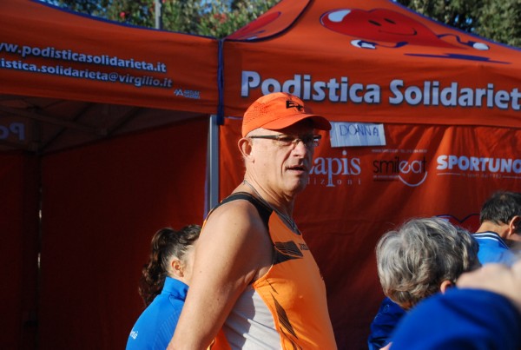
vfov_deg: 19.0
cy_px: 175
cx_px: 260
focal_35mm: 72
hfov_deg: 28.0
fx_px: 1044
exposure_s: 1/1600
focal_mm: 48
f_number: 5.6
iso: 1000
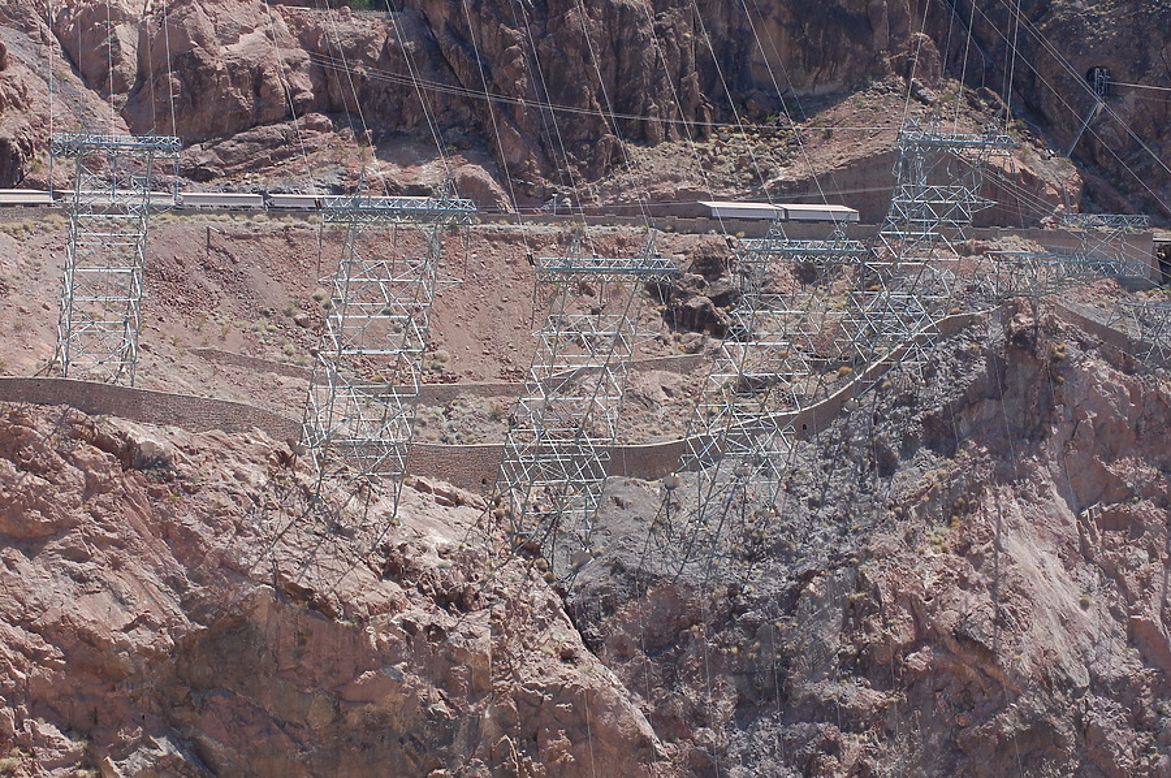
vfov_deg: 21.5
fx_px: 2047
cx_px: 586
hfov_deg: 31.9
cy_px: 389
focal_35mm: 63
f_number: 9
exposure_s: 1/320
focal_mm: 42
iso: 200
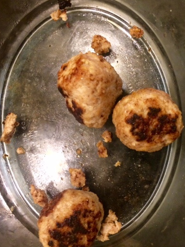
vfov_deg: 51.4
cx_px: 102
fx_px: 257
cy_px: 122
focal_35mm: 36
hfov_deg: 39.6
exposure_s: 1/30
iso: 200
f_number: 2.2
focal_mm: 4.15
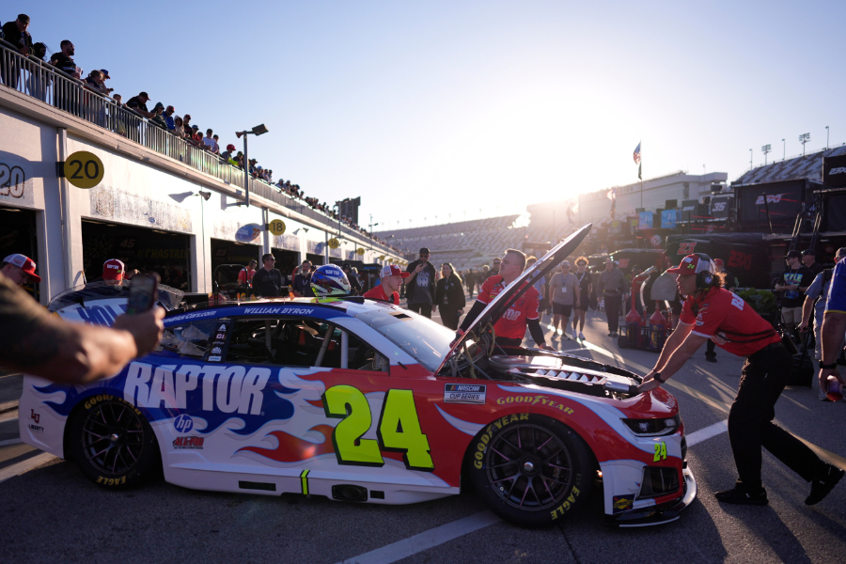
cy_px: 282
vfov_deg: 53.1
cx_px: 423
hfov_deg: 73.7
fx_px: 564
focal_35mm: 24
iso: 250
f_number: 1.4
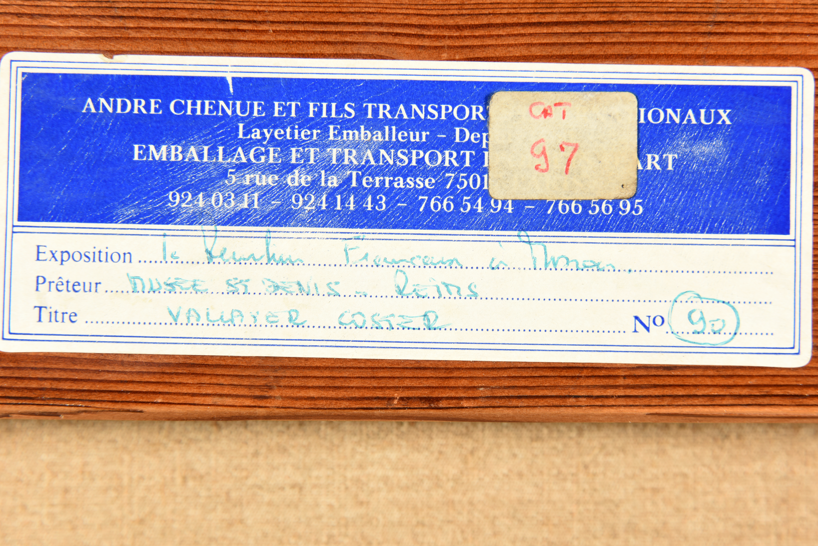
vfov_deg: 24.2
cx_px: 409
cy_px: 273
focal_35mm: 56
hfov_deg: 35.6
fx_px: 1273
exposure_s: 1/125
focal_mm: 56
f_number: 9
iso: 200
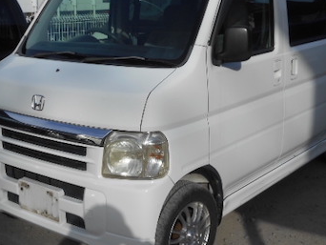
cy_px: 113
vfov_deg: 25.7
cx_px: 151
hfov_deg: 33.7
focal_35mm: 57
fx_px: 537
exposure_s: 1/1600
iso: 80
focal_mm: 6.7
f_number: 3.9
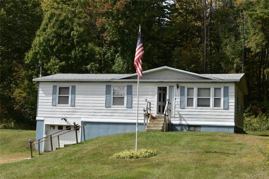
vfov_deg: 22.6
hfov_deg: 33.4
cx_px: 134
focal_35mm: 60
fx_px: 448
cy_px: 90
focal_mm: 40
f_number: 8
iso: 100
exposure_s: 1/250
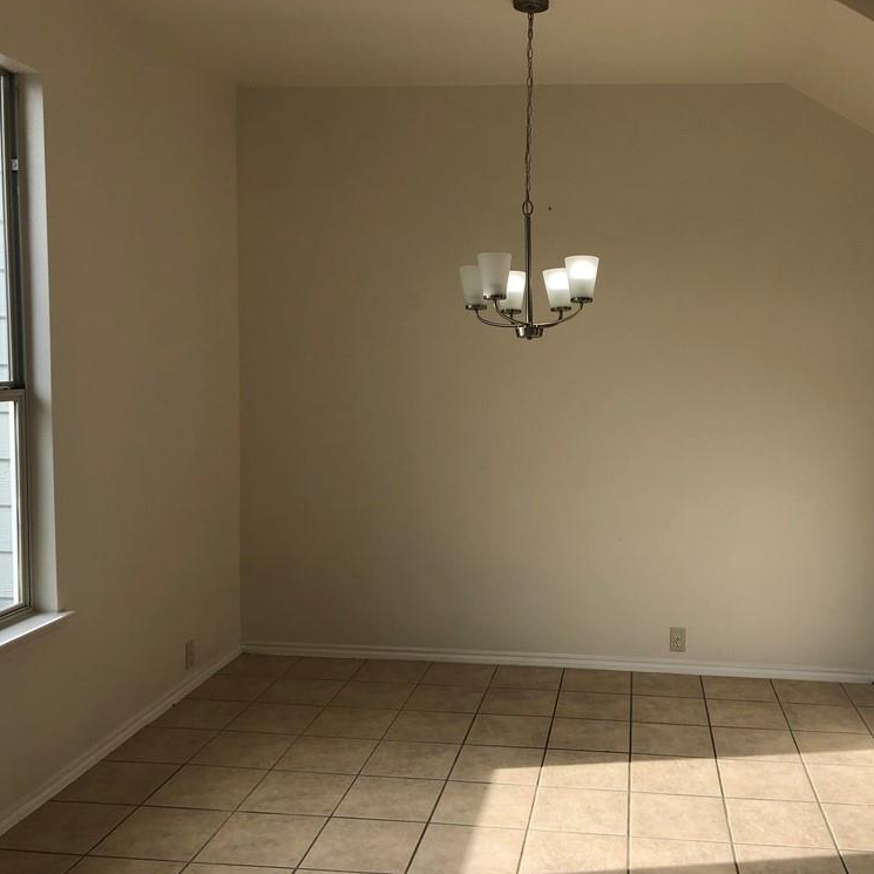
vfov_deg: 48.5
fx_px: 971
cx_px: 538
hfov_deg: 48.1
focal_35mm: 34
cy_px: 438
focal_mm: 4
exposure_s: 1/466
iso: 20
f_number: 1.8
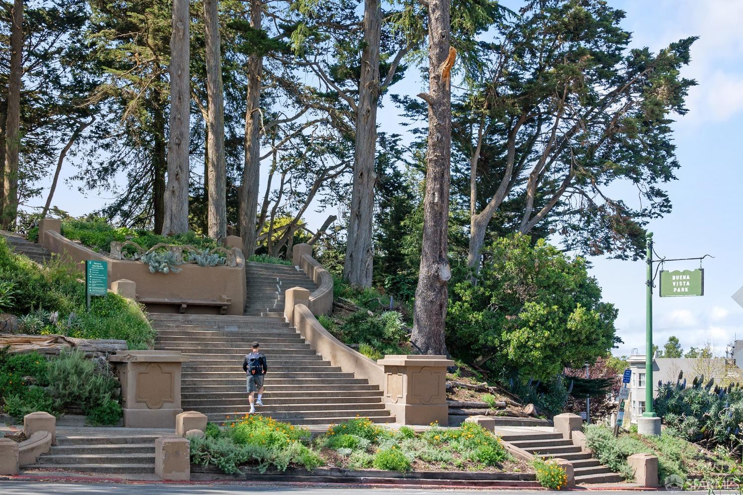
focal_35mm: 45
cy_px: 248
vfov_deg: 29.9
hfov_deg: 43.6
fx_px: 929
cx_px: 372
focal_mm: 30
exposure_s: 1/400
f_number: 9
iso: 400
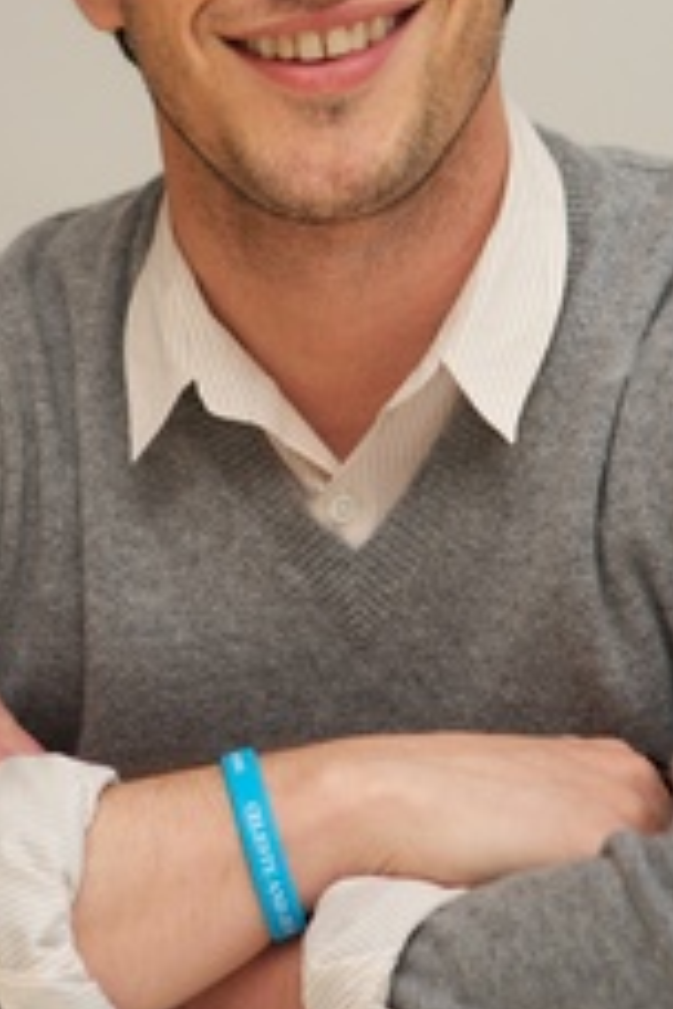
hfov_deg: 6.5
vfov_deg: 9.8
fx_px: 5888
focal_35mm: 210
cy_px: 235
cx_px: 195
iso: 500
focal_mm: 120
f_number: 5.6
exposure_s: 1/60
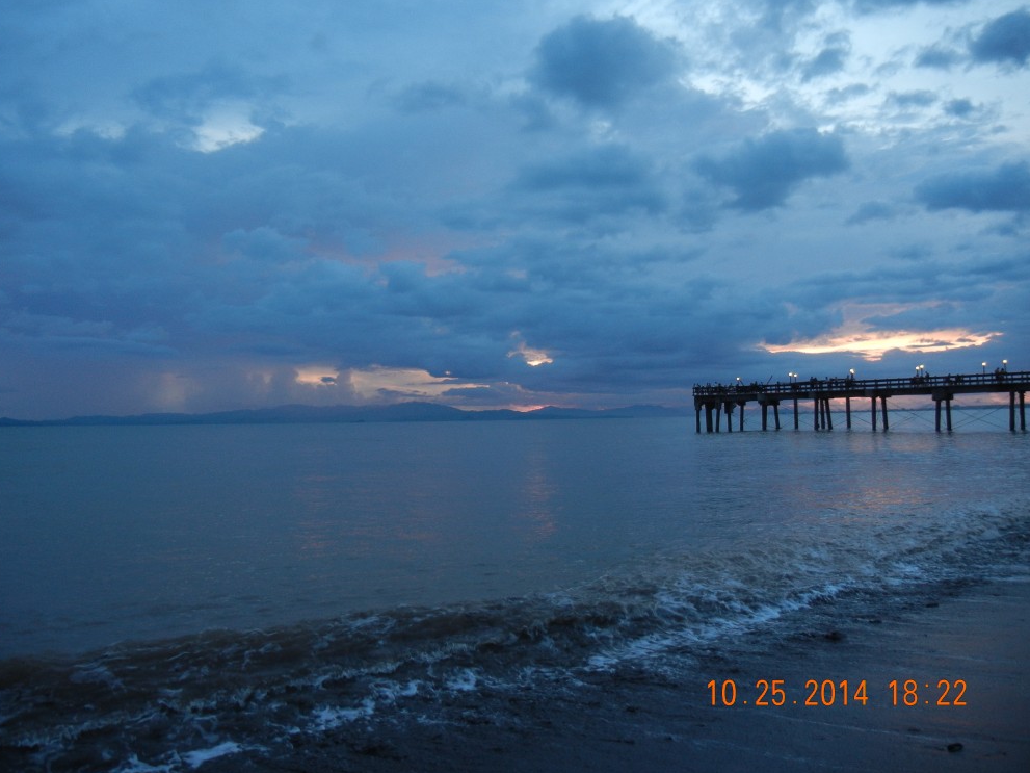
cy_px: 377
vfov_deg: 45.4
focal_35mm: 31
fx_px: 922
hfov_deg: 58.3
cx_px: 500
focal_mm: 5.4
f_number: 3.5
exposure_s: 1/57
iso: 274
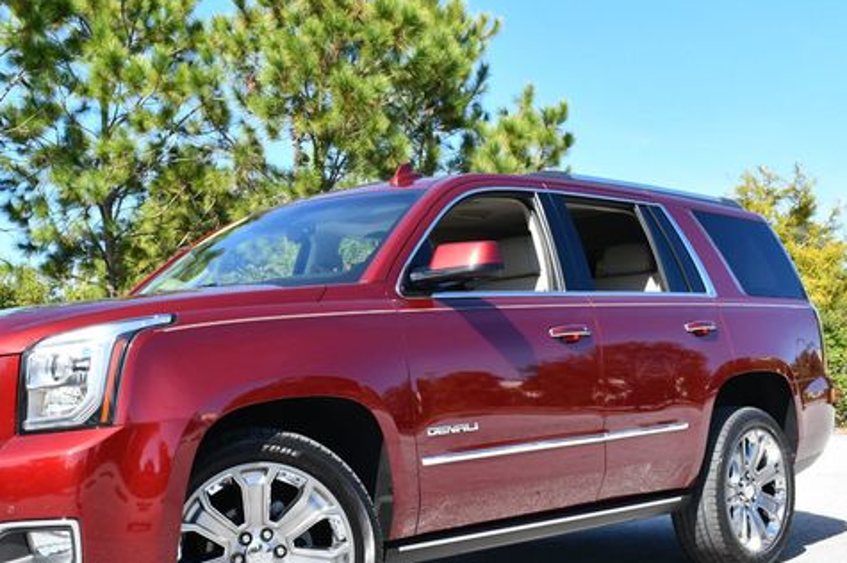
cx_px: 310
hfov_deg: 36.7
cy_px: 360
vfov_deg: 24.9
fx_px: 1270
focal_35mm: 54
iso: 200
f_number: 8
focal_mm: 20
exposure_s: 1/250
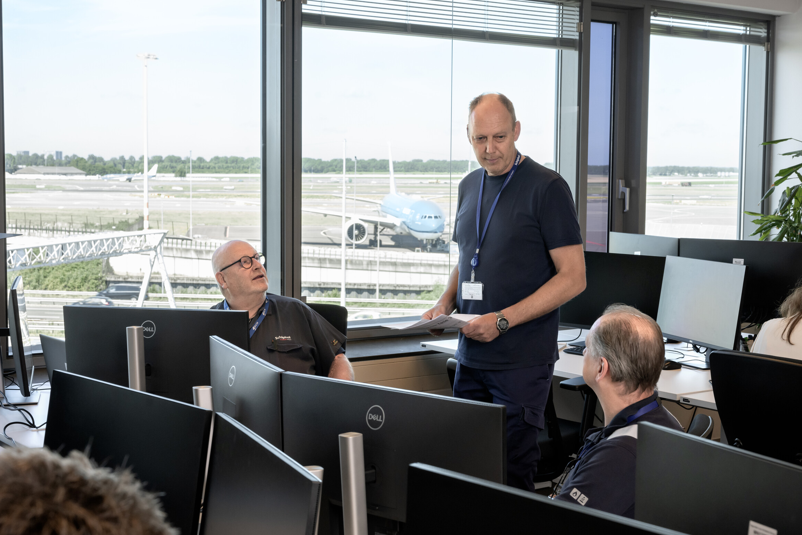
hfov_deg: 36.2
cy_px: 272
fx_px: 1225
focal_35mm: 55
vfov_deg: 24.6
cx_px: 437
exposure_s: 1/100
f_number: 9
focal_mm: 50
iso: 800
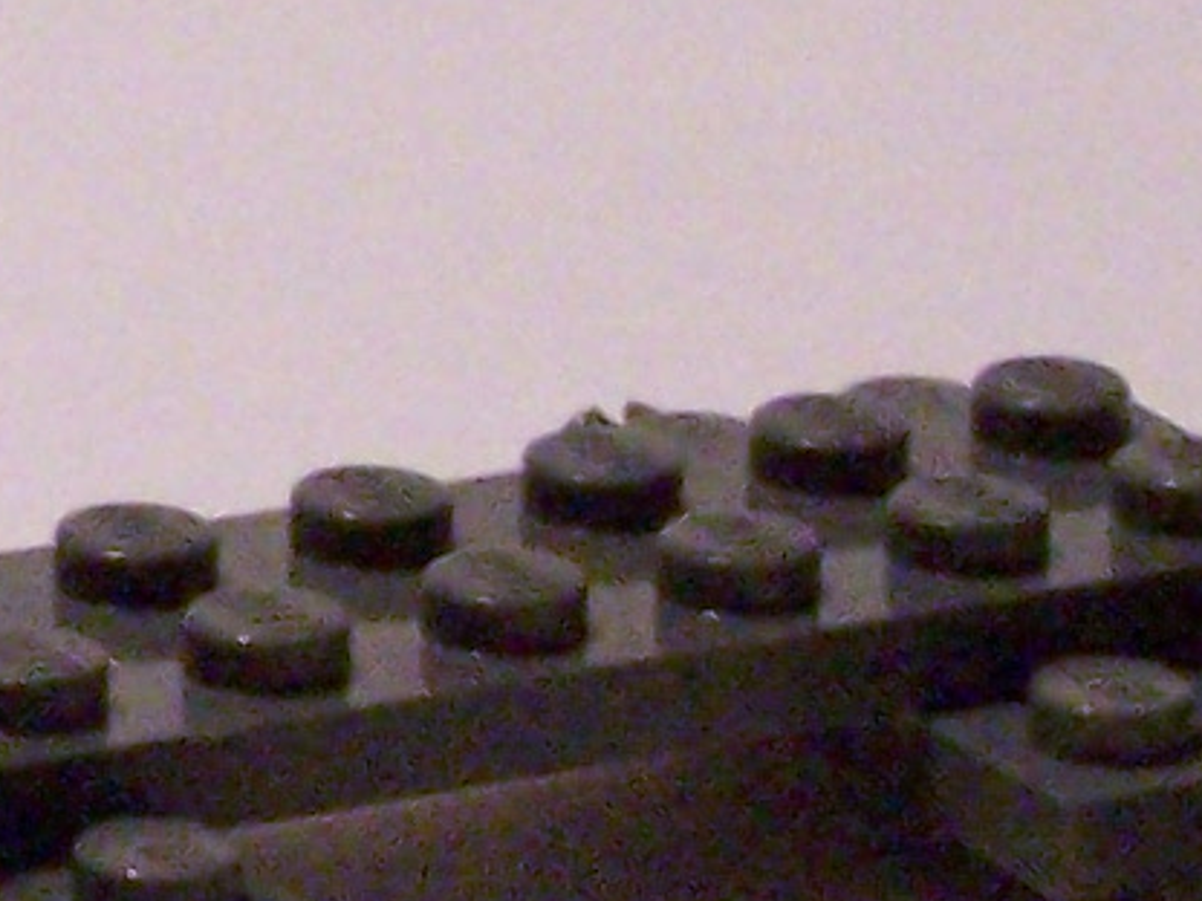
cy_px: 679
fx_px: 12674
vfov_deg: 4.1
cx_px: -1222
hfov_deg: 5.3
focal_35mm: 365
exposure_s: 1/20
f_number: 3.1
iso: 400
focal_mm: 9.8
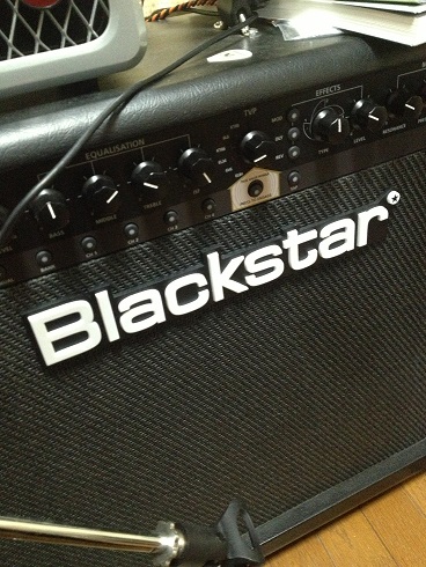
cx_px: 213
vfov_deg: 52.6
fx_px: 574
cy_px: 284
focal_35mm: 35
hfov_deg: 40.7
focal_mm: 4.28
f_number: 2.4
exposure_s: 1/15
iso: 800
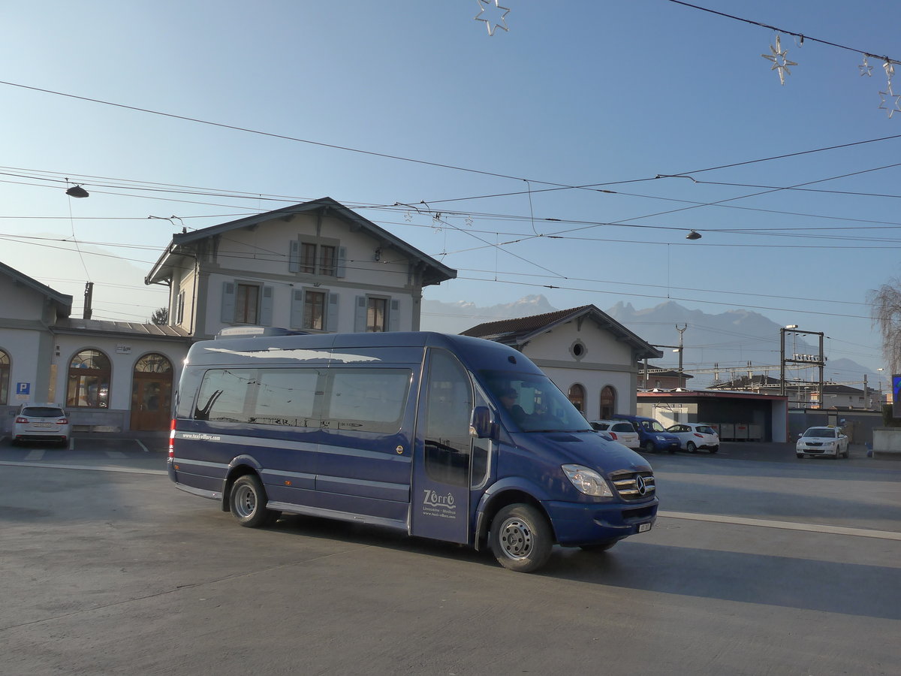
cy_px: 338
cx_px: 450
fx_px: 755
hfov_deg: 61.7
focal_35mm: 29
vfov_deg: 48.2
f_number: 4.5
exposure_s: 1/640
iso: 160
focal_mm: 6
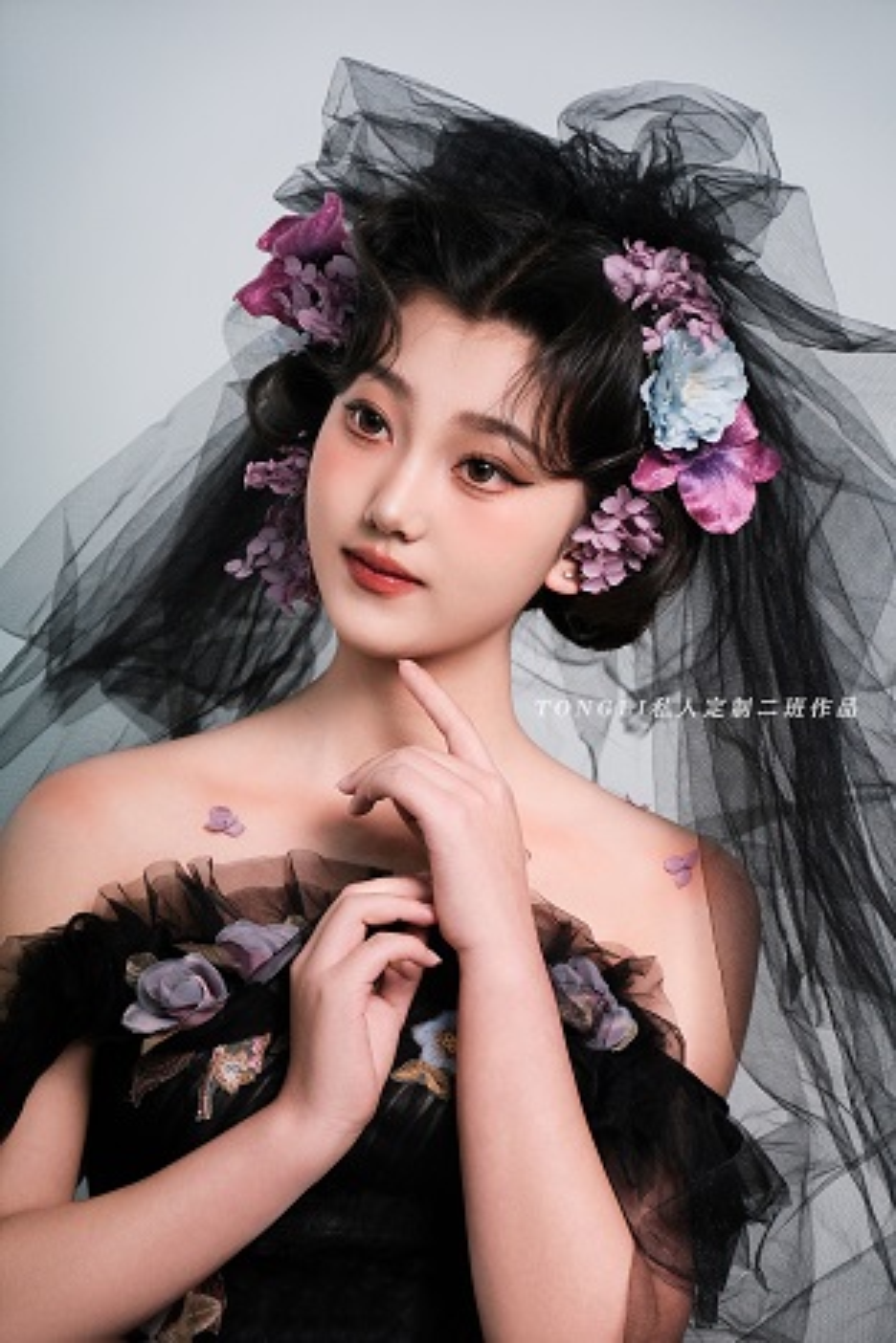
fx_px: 3098
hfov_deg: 16.5
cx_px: 448
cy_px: 672
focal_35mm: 83
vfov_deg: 24.5
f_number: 2.8
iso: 1000
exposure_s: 1/125
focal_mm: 55
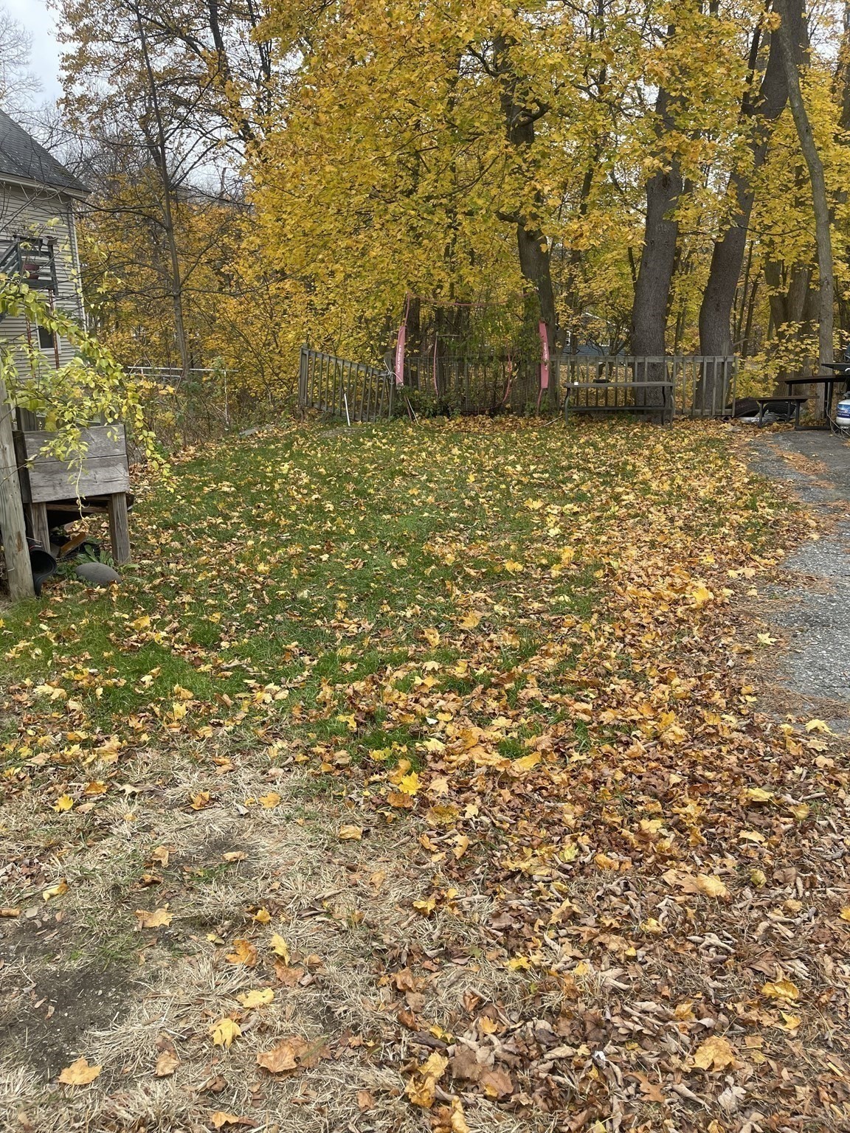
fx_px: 819
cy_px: 566
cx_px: 425
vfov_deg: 69.4
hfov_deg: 54.9
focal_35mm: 25
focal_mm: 5.1
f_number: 1.6
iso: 32
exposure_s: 1/466
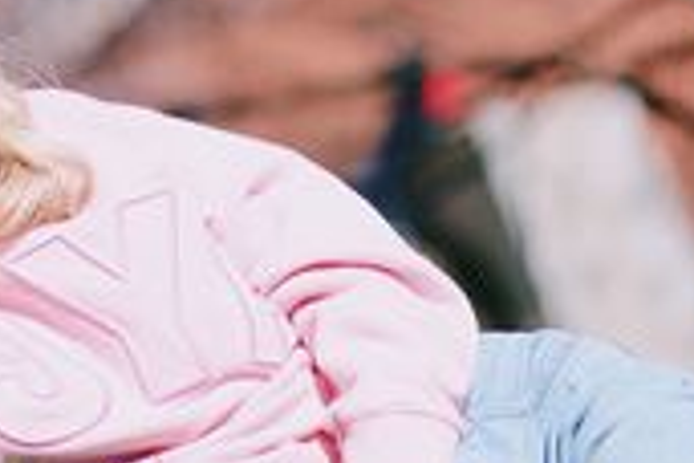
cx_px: 248
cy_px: 229
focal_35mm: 323
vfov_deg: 4.3
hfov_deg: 6.4
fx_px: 6226
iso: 100
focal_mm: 85
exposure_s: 1/3200
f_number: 4
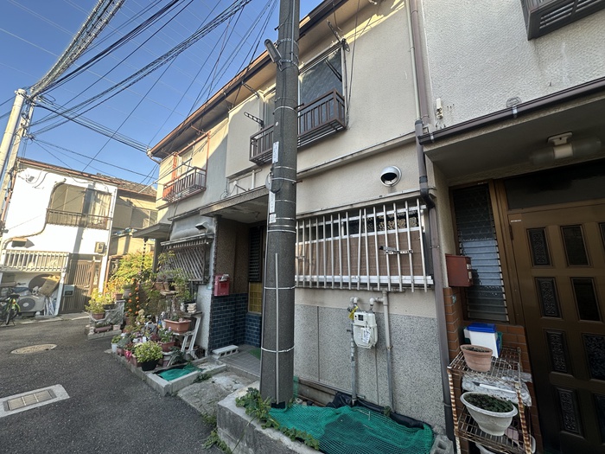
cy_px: 227
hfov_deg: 102.1
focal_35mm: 14
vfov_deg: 85.7
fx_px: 245
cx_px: 302
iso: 40
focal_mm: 2.22
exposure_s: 1/218
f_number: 2.2
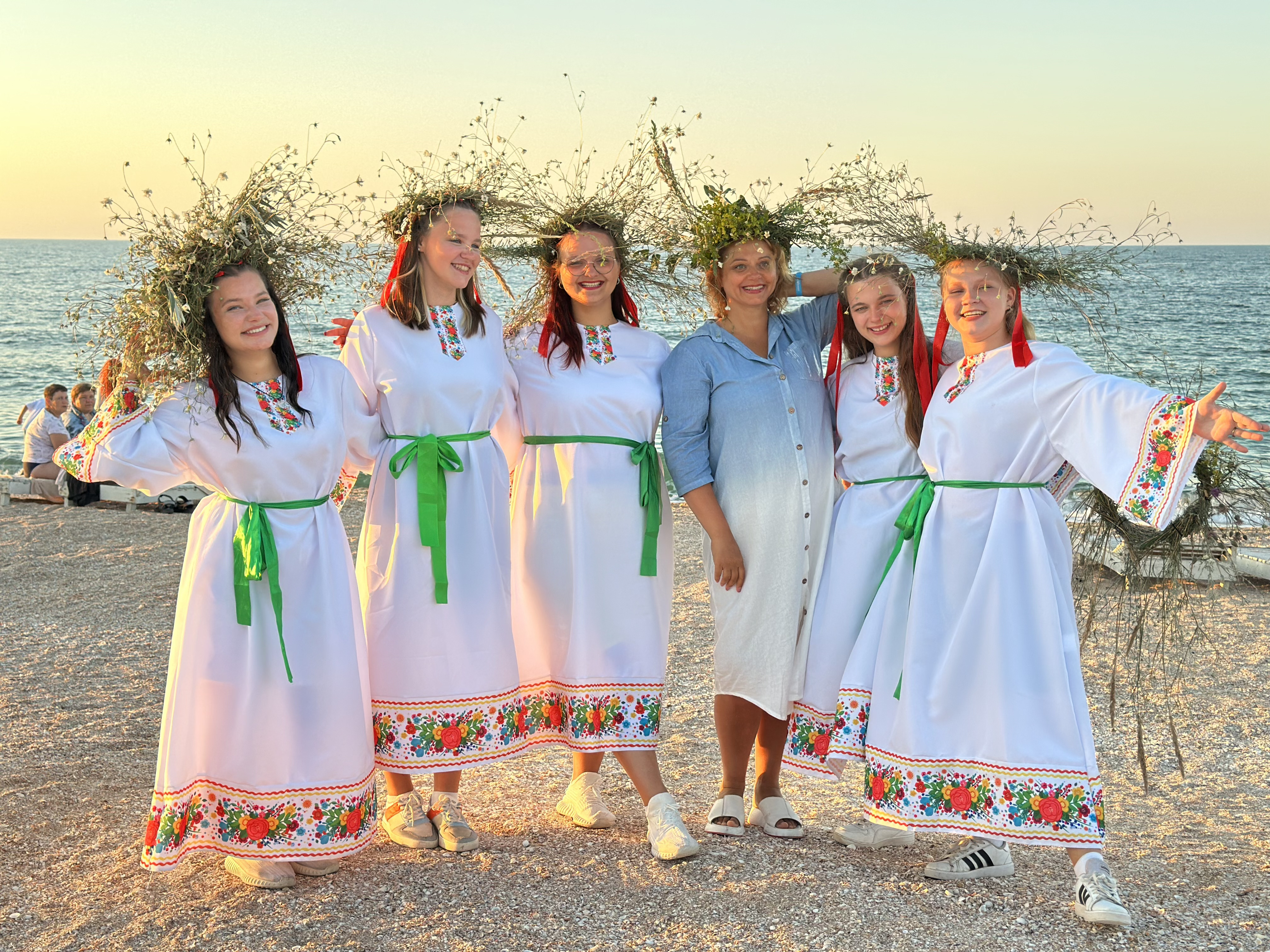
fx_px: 1761
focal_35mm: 48
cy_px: 476
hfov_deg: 39.7
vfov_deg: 30.3
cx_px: 635
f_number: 1.78
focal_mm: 6.86
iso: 80
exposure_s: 1/268
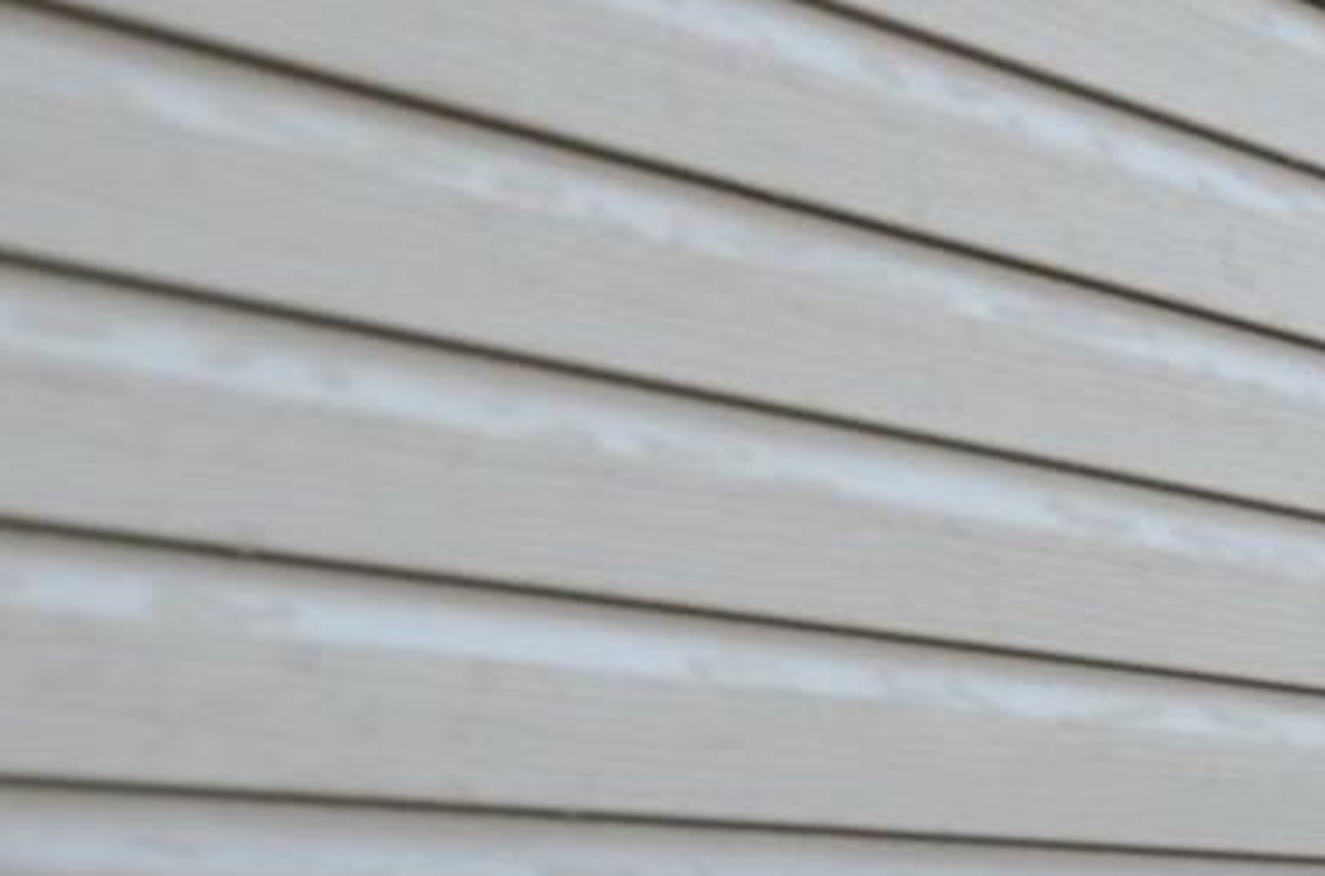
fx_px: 2350
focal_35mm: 64
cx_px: 2470
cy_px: 1061
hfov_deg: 20.5
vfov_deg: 19.8
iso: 200
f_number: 3.5
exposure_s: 1/320
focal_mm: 10
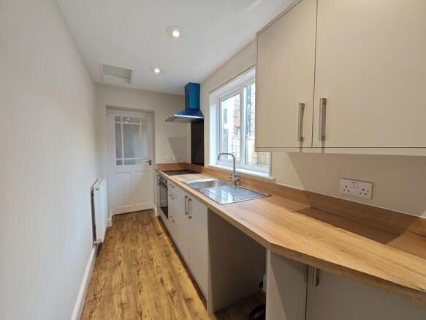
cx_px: 213
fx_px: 148
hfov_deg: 110.5
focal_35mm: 12
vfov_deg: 94.5
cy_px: 160
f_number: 1.8
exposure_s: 1/50
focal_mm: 2.03
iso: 64
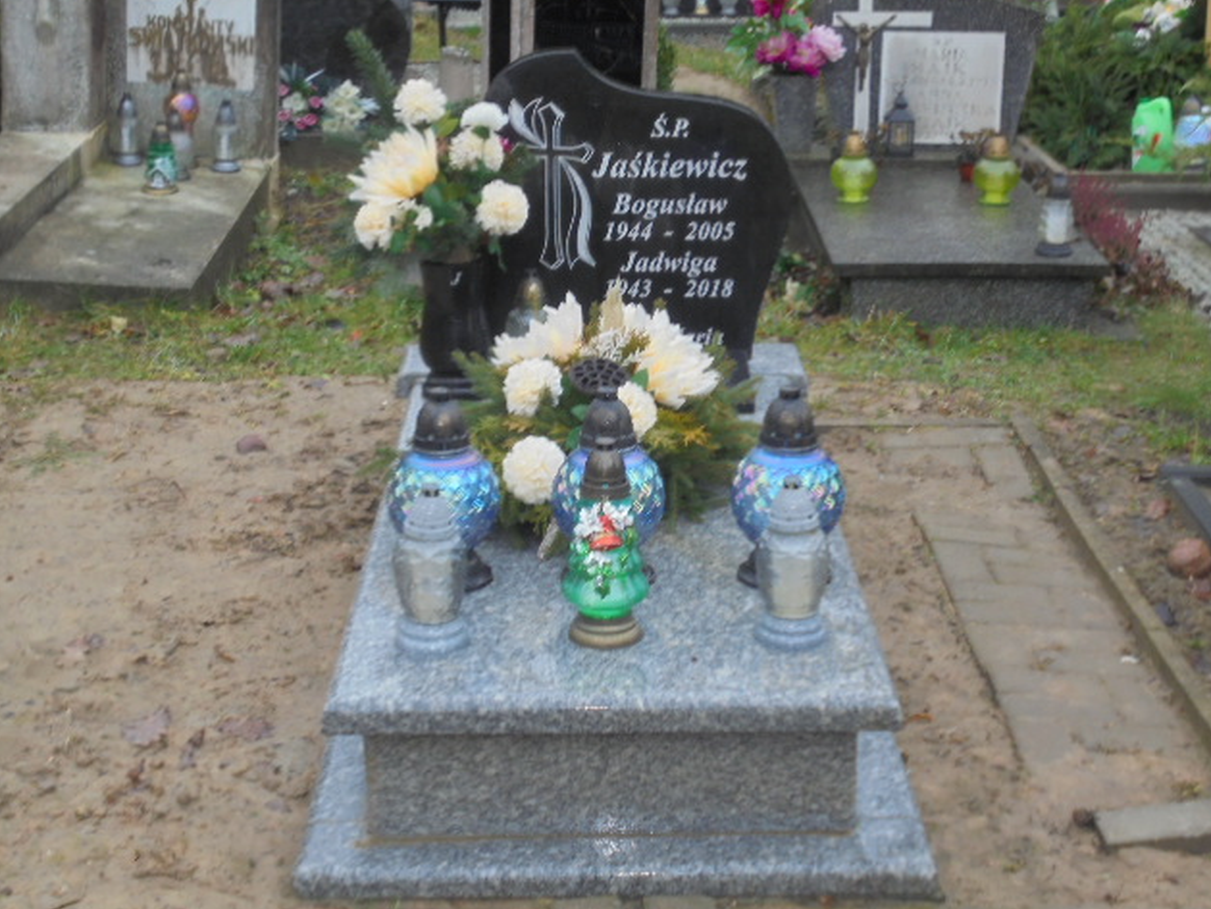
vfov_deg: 25.7
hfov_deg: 33.8
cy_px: 449
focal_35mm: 57
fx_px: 1994
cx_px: 601
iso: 200
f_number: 5.2
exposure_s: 1/30
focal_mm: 10.1
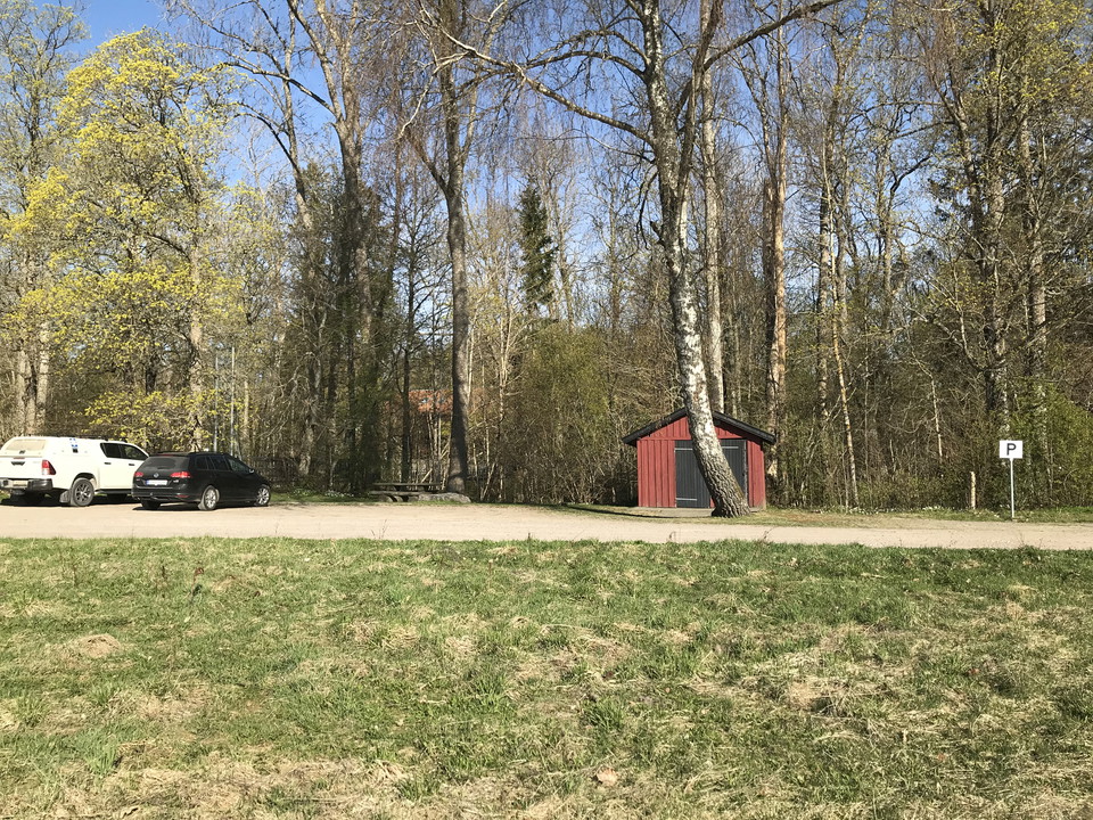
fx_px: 884
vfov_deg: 49.7
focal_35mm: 28
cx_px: 546
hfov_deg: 63.4
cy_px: 410
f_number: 1.8
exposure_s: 1/1808
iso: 20
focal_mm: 3.99
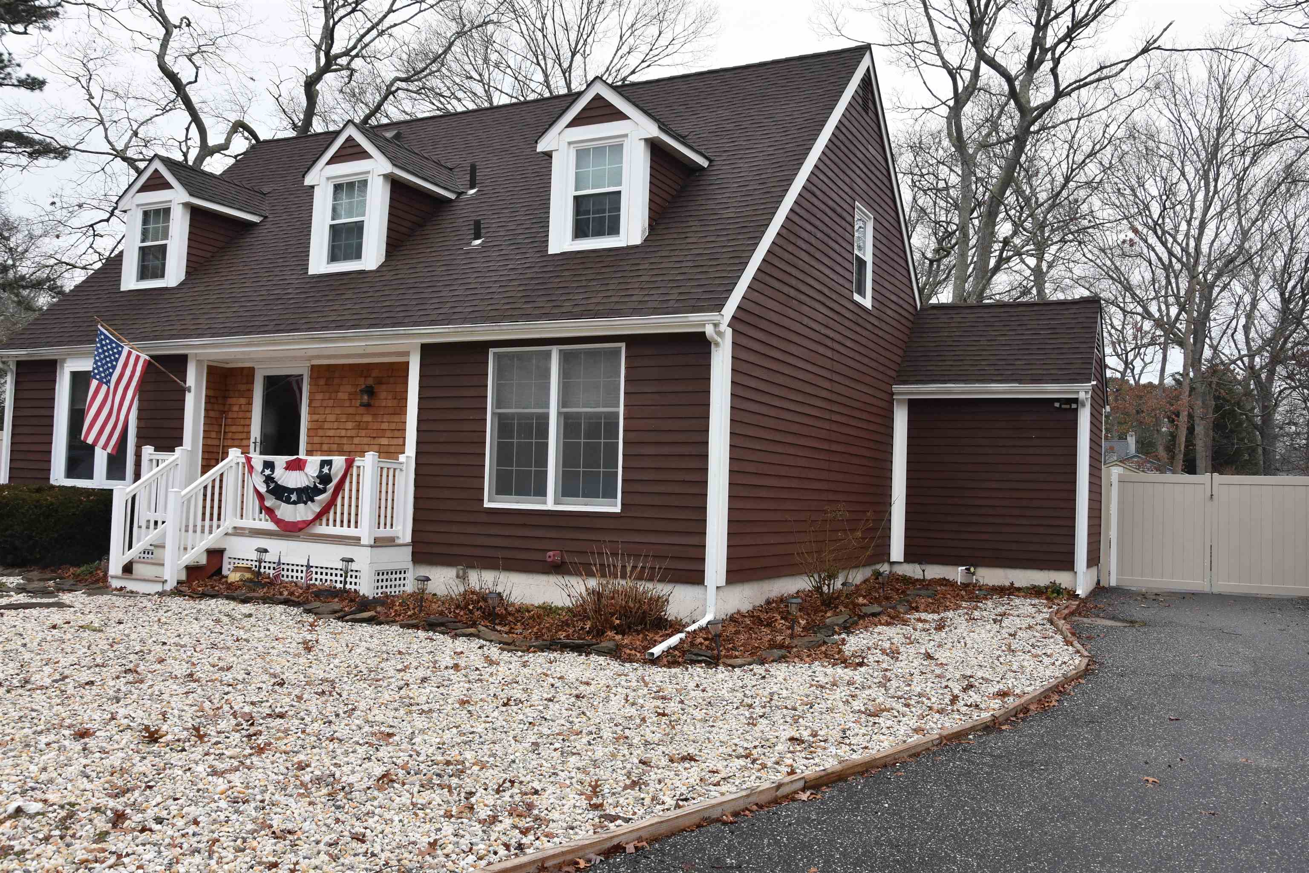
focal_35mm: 32
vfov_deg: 41.7
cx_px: 654
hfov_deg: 59.5
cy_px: 436
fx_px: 1145
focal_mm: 21
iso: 800
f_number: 8
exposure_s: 1/400
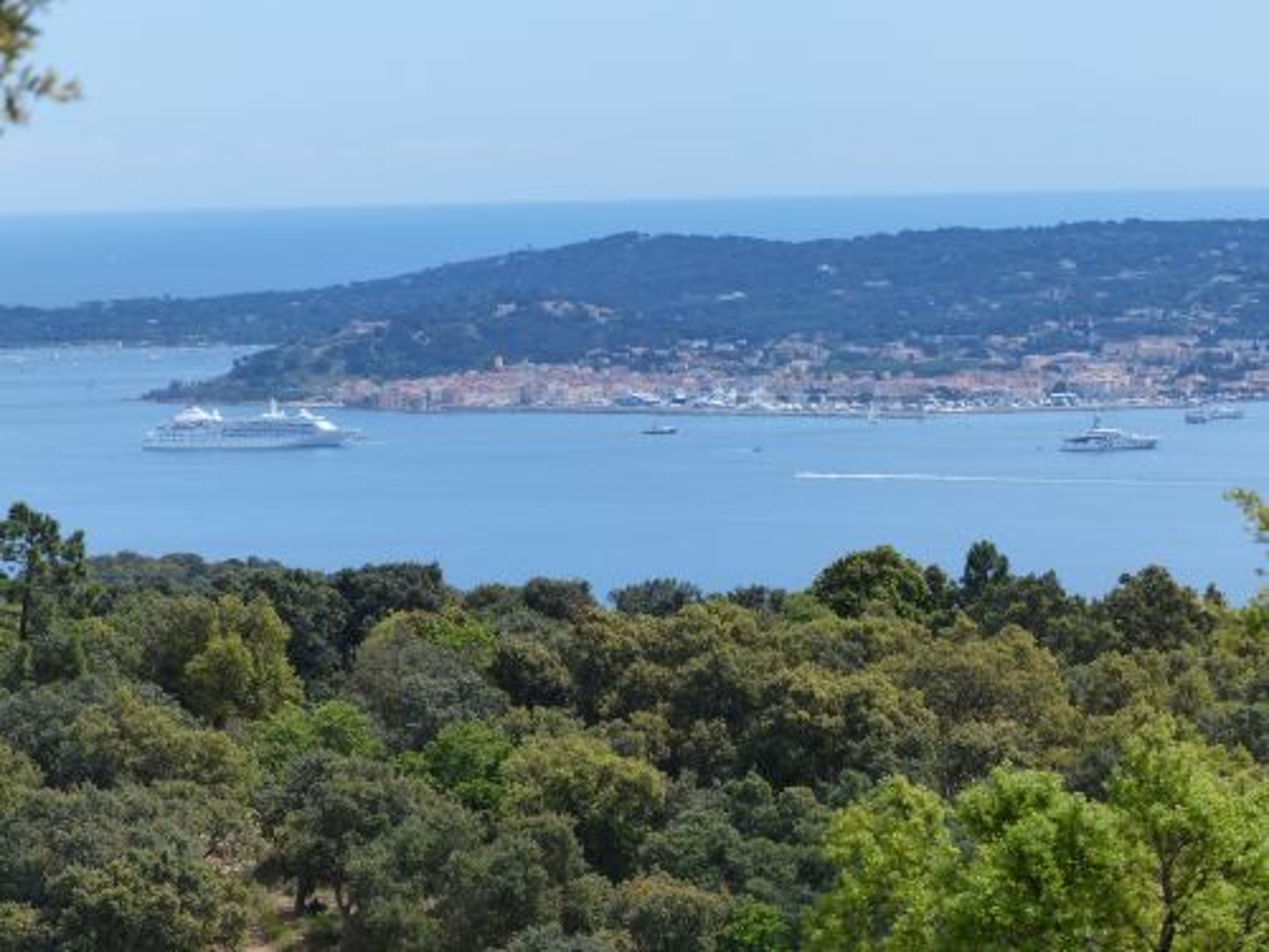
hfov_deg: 8.2
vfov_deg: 6.2
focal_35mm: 240
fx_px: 8798
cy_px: 476
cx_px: 634
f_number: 4
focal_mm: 43.3
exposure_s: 1/1300
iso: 160
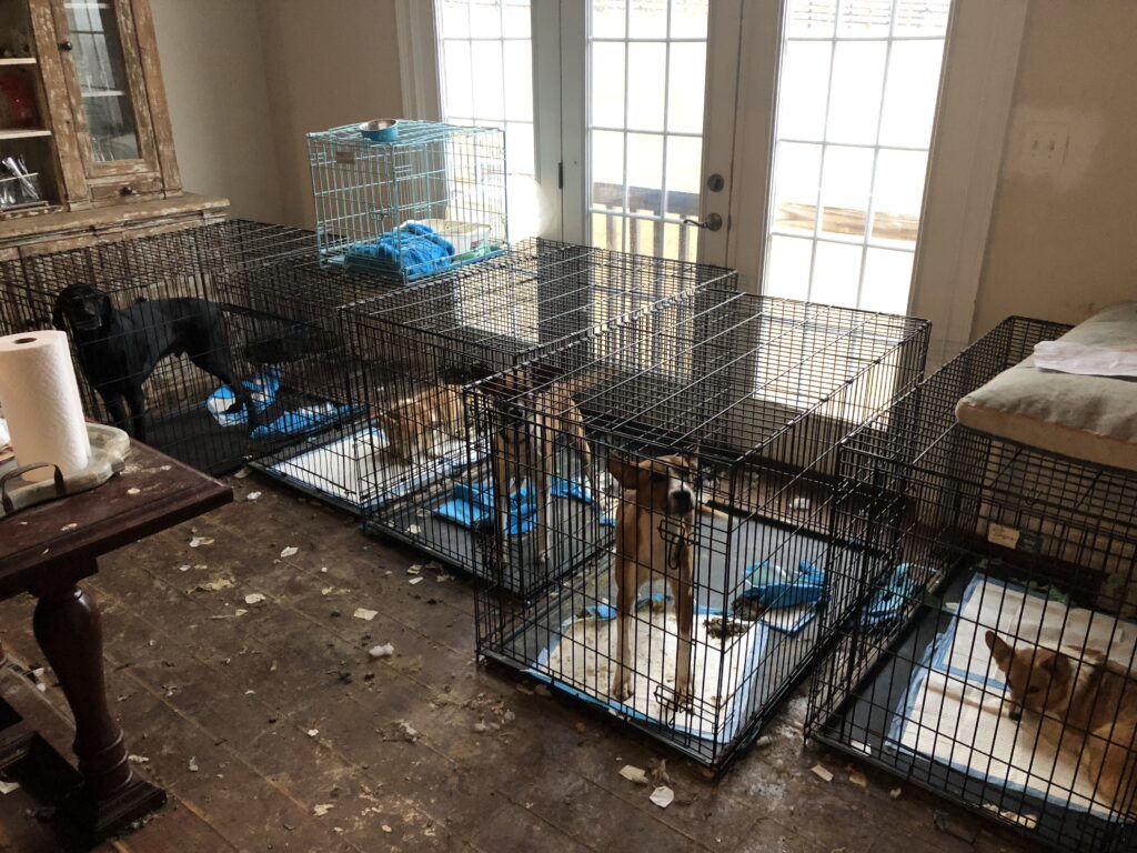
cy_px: 426
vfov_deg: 49.7
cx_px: 568
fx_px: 920
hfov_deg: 63.4
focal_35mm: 28
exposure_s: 1/15
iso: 100
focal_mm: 3.99
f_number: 1.8
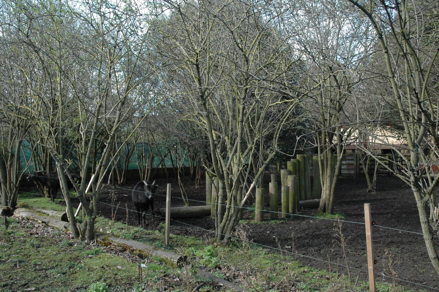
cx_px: 220
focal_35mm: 33
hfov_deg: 57.3
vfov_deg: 39.9
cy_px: 146
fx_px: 402
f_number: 7.1
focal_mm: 22
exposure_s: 1/200
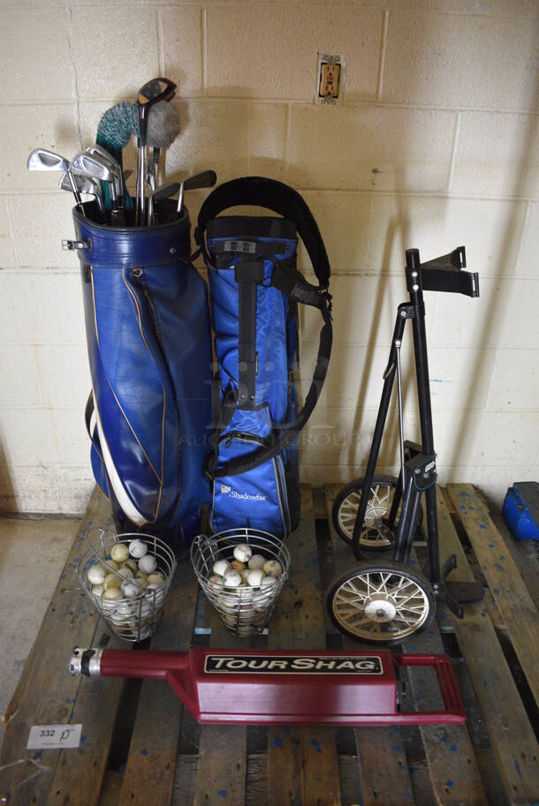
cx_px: 270
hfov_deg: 48.0
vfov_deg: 67.3
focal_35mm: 27
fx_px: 605
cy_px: 403
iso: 2500
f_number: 3.5
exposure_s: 1/30
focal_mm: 18
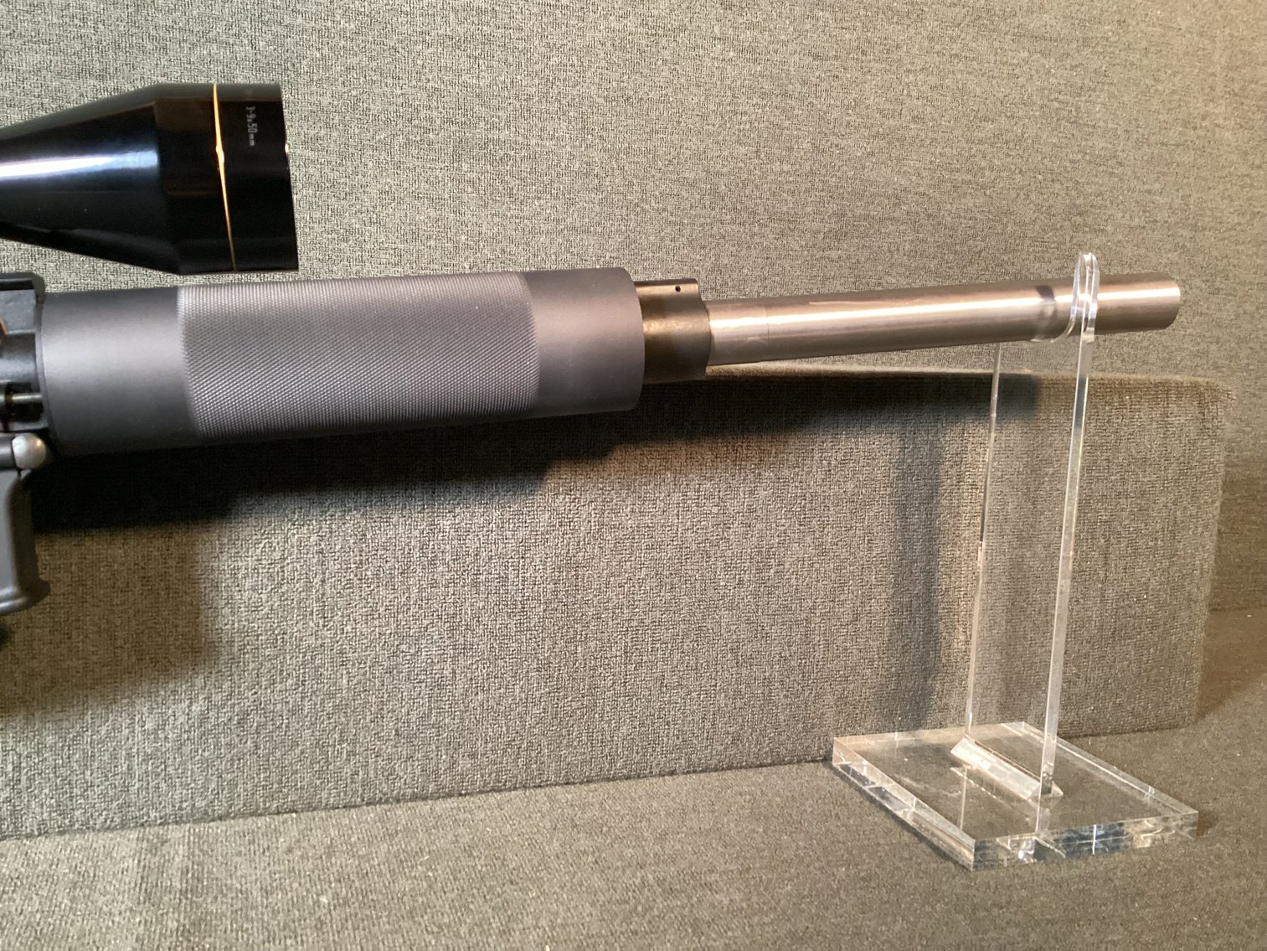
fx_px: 1135
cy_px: 476
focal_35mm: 31
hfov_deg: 58.3
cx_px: 634
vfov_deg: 45.4
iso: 400
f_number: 2.4
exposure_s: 1/33
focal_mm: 3.3
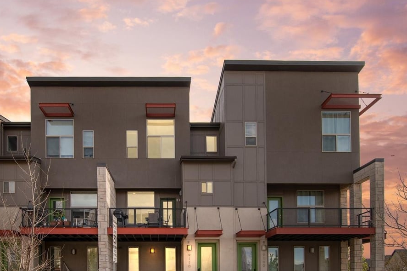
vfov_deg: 54.0
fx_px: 260
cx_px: 161
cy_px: 178
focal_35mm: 23
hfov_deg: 75.2
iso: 400
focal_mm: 17
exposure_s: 1/1000
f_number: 8
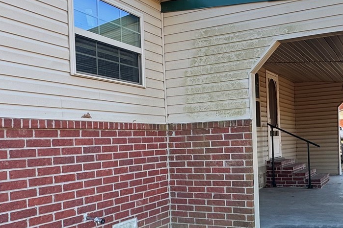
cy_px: 146
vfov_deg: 33.2
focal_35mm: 40
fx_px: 381
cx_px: 200
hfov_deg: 48.3
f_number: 2.2
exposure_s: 1/158
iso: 40
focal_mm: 2.22
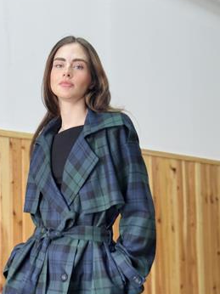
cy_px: 187
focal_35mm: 74
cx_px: 77
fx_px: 628
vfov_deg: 26.2
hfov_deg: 19.8
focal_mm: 6.76
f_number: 1.78
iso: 200
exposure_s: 1/50
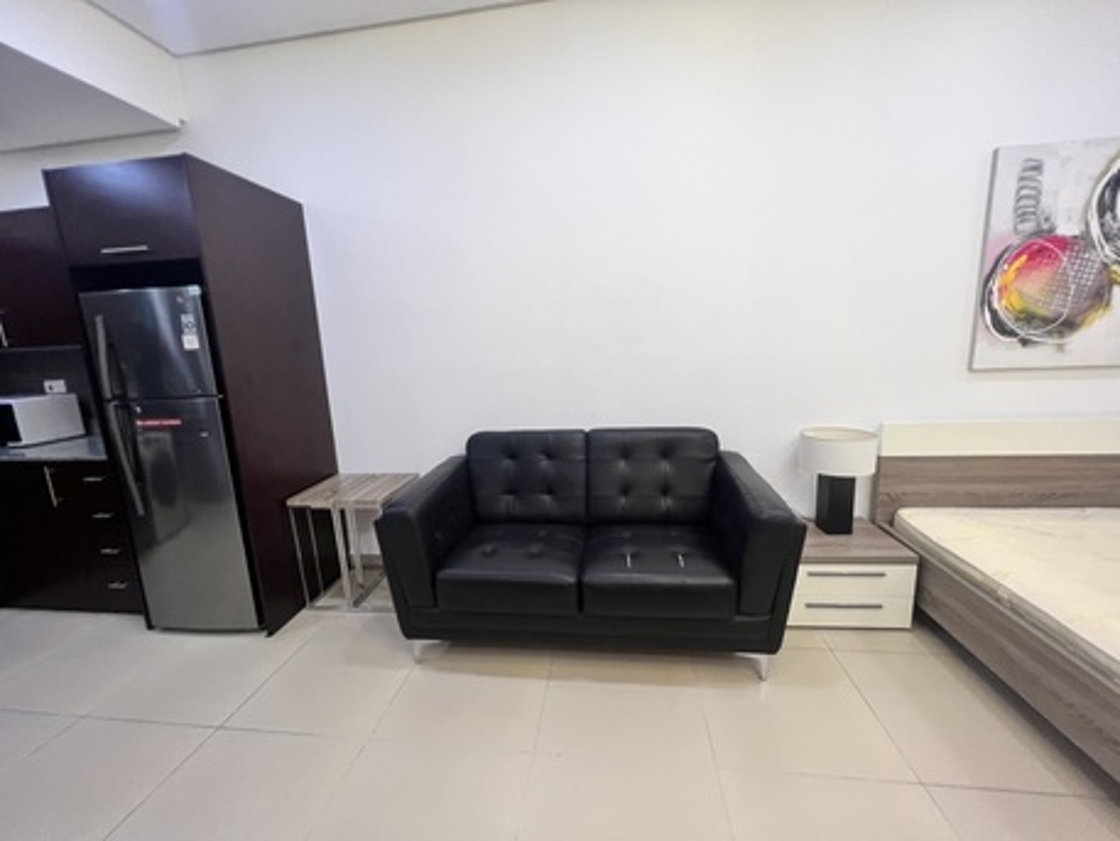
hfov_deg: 106.2
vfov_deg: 89.9
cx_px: 560
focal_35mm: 13
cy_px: 420
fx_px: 421
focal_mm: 1.57
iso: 125
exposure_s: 1/50
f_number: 1.8
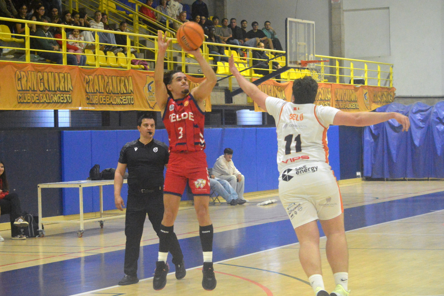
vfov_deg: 12.4
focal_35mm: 110
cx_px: 224
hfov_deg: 18.6
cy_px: 154
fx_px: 1356
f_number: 7.1
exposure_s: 1/400
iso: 6400
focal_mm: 70
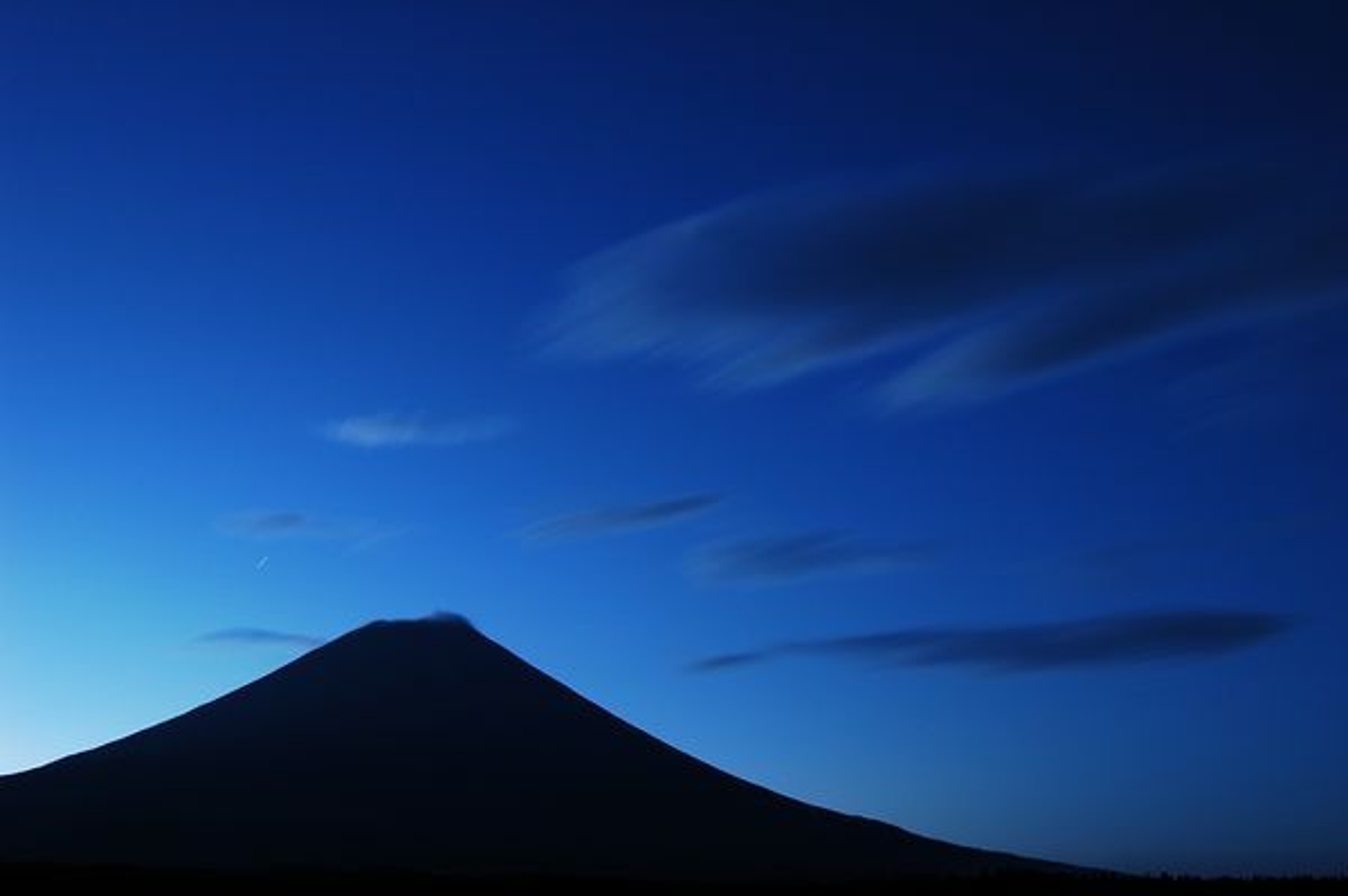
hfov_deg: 46.4
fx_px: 1571
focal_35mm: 42
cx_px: 674
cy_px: 448
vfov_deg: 31.8
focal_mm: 28
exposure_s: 121
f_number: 9.5
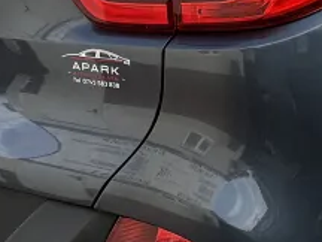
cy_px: 131
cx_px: 423
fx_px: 1488
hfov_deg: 12.0
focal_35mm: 160
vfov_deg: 9.3
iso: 100
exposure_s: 1/1106
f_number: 1.78
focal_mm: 6.76
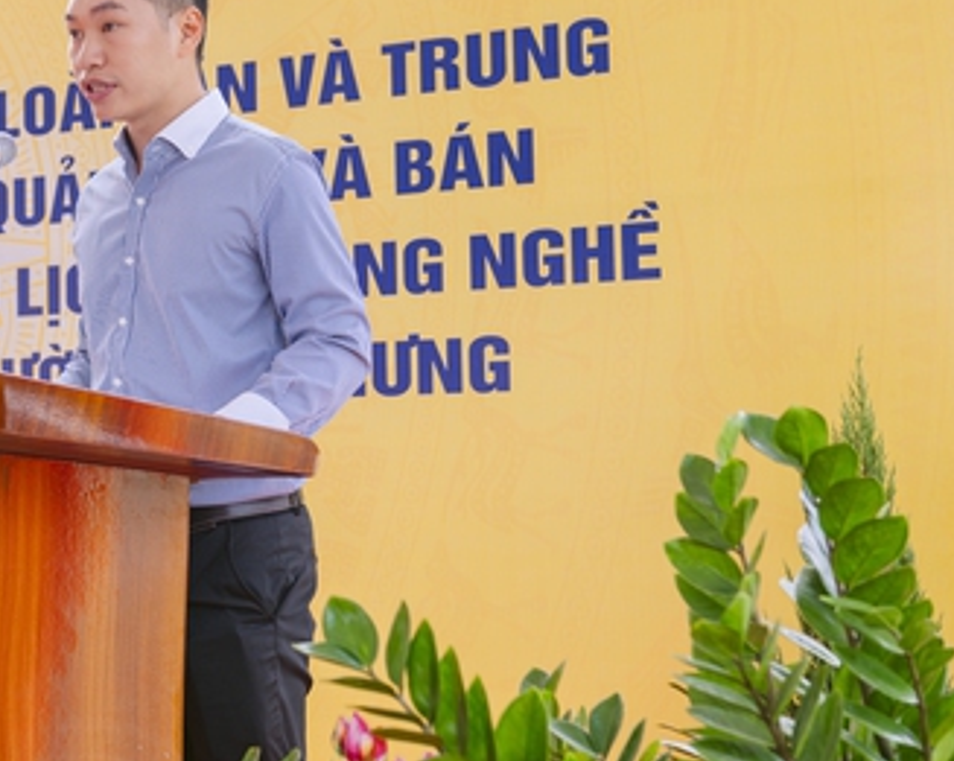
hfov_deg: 22.1
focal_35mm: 85
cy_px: 216
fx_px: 2398
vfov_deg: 18.0
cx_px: 143
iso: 125
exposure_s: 1/200
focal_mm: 40
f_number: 4
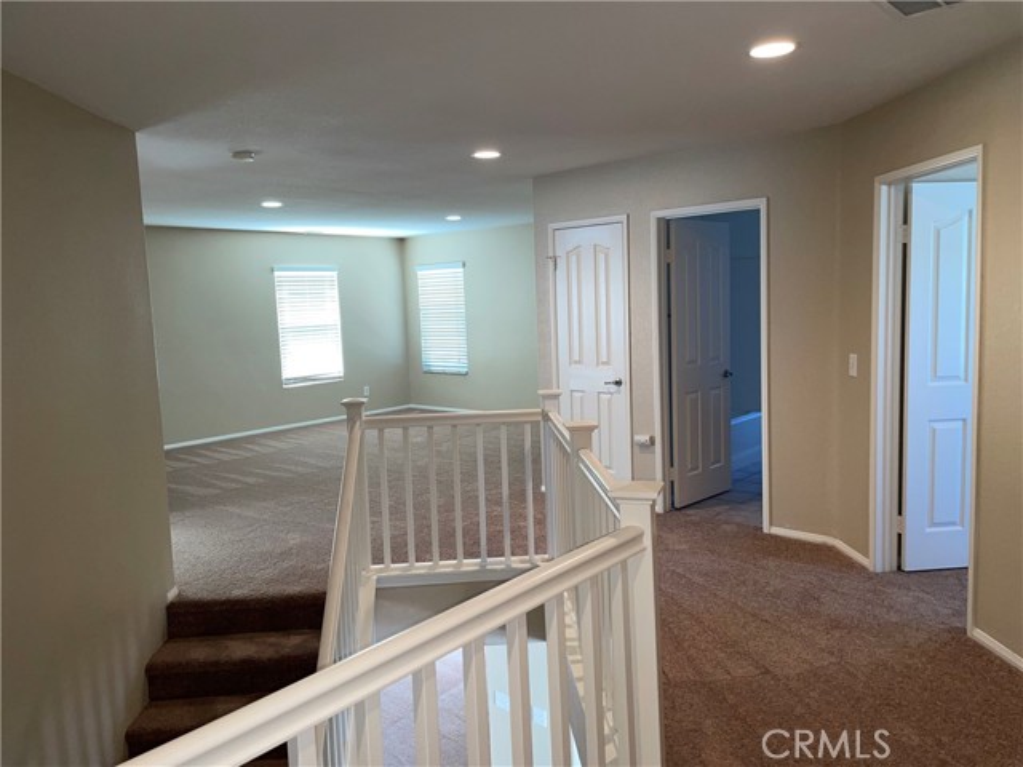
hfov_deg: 67.3
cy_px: 384
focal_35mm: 26
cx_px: 512
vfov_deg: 53.1
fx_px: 768
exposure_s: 1/28
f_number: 1.6
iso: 50
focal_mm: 4.2
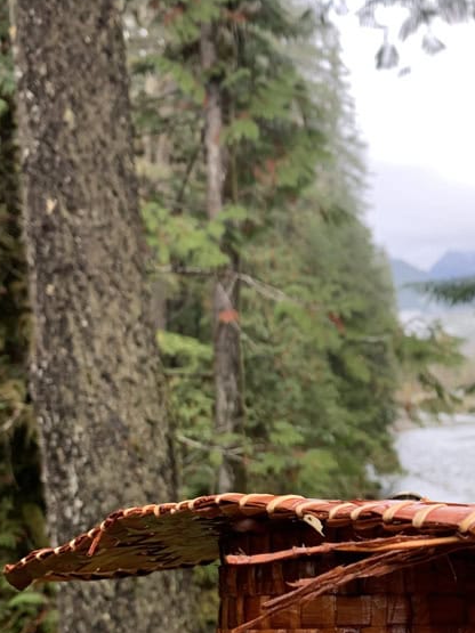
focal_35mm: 48
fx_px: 879
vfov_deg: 39.3
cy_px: 409
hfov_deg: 29.1
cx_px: 420
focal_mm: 4.2
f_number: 1.8
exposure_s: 1/97
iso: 100
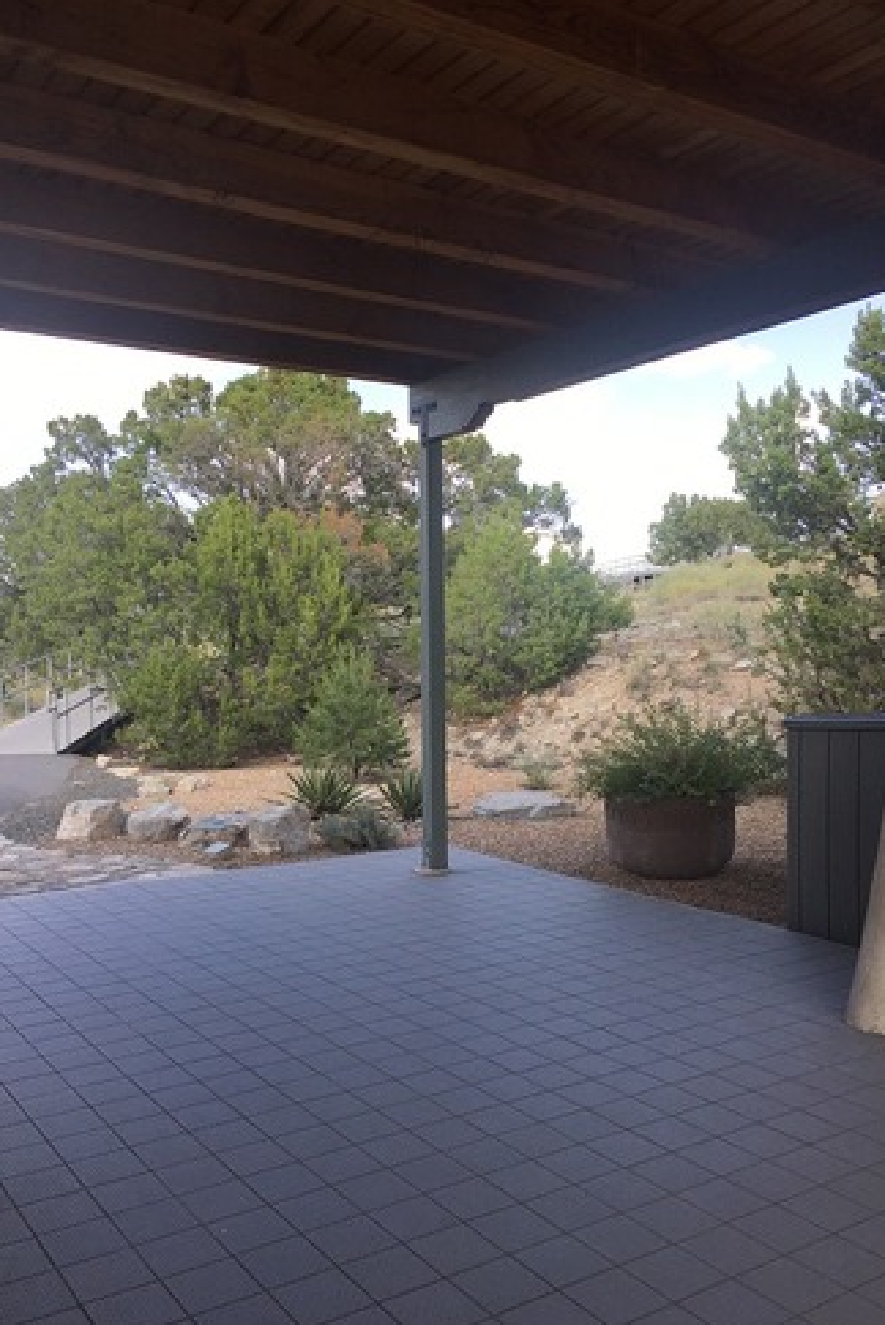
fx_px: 1141
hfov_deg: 42.4
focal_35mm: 31
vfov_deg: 60.3
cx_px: 421
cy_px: 665
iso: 25
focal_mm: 4.15
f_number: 2.2
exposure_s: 1/403
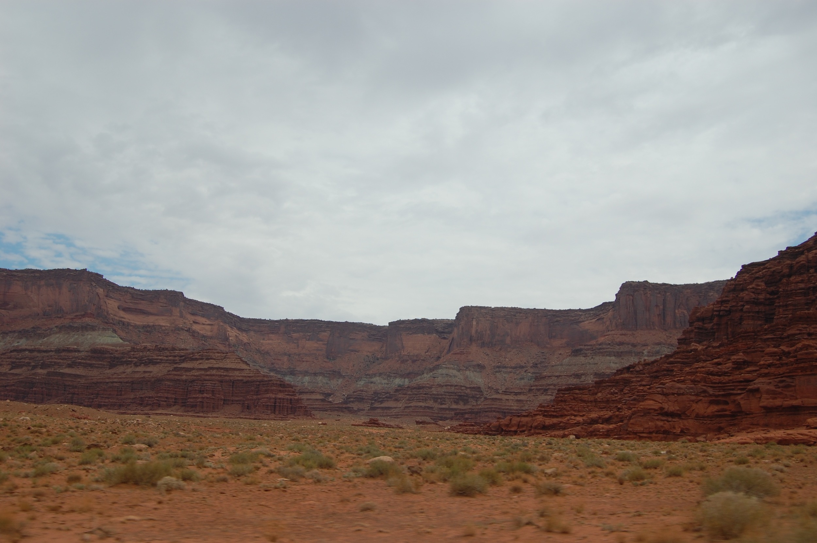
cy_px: 272
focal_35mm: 36
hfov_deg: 53.2
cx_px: 408
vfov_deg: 36.8
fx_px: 816
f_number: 7.1
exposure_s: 1/200
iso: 200
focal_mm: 24
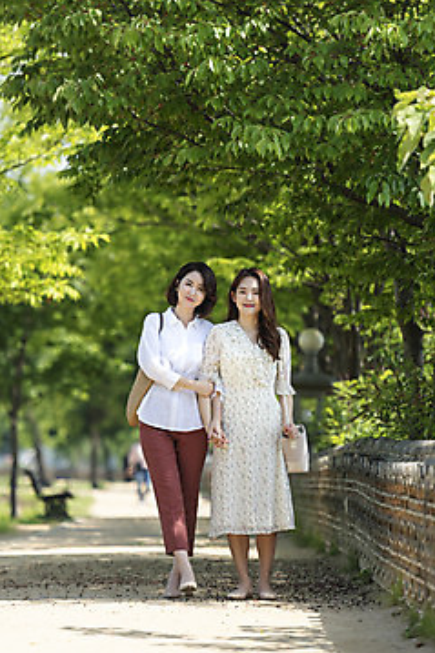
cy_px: 293
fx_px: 3338
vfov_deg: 11.2
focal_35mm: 184
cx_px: 241
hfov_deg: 7.5
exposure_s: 1/1000
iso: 100
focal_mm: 165
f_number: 2.8
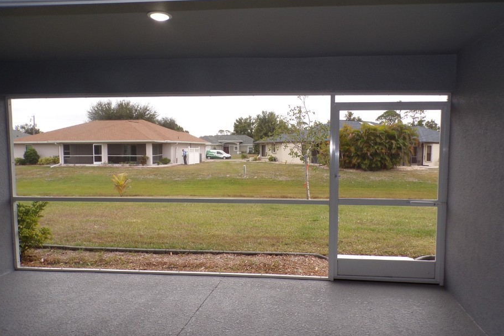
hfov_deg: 65.3
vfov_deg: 46.4
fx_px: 392
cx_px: 279
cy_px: 170
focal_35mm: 28
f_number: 4.3
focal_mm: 4.3
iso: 80
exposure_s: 1/105
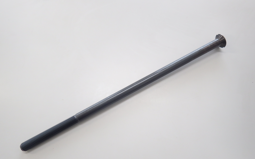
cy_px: 96
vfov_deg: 45.7
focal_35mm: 27
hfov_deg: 68.4
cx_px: 127
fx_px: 188
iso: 125
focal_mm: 4.5
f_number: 2
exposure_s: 1/60
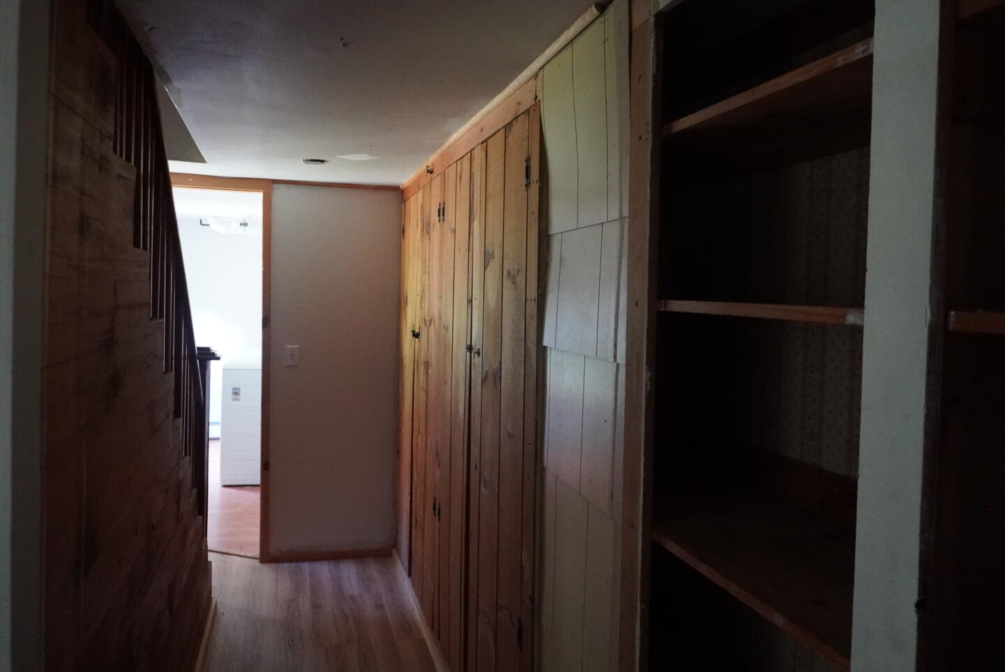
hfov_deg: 67.3
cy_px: 314
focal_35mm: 27
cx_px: 486
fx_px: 754
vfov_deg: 48.0
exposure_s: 1/160
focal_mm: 16
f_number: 3.5
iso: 5000
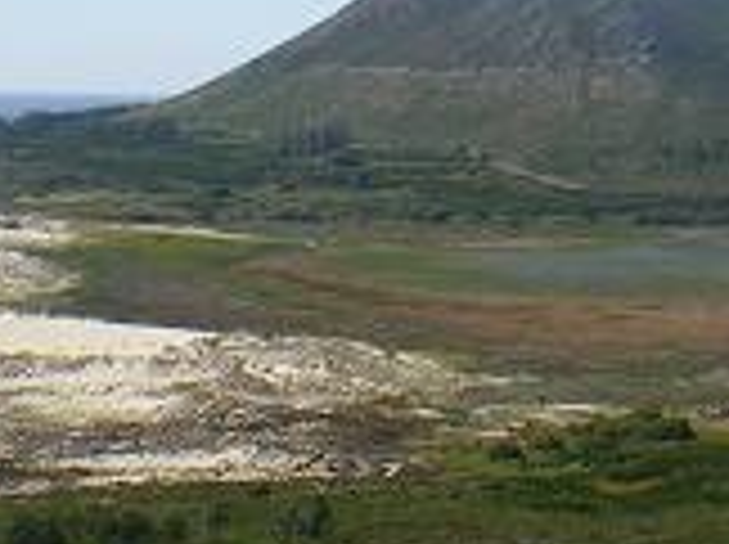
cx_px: 698
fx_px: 2608
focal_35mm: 124
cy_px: 130
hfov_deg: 15.7
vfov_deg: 11.9
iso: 64
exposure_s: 1/400
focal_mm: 6.3
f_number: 4.6
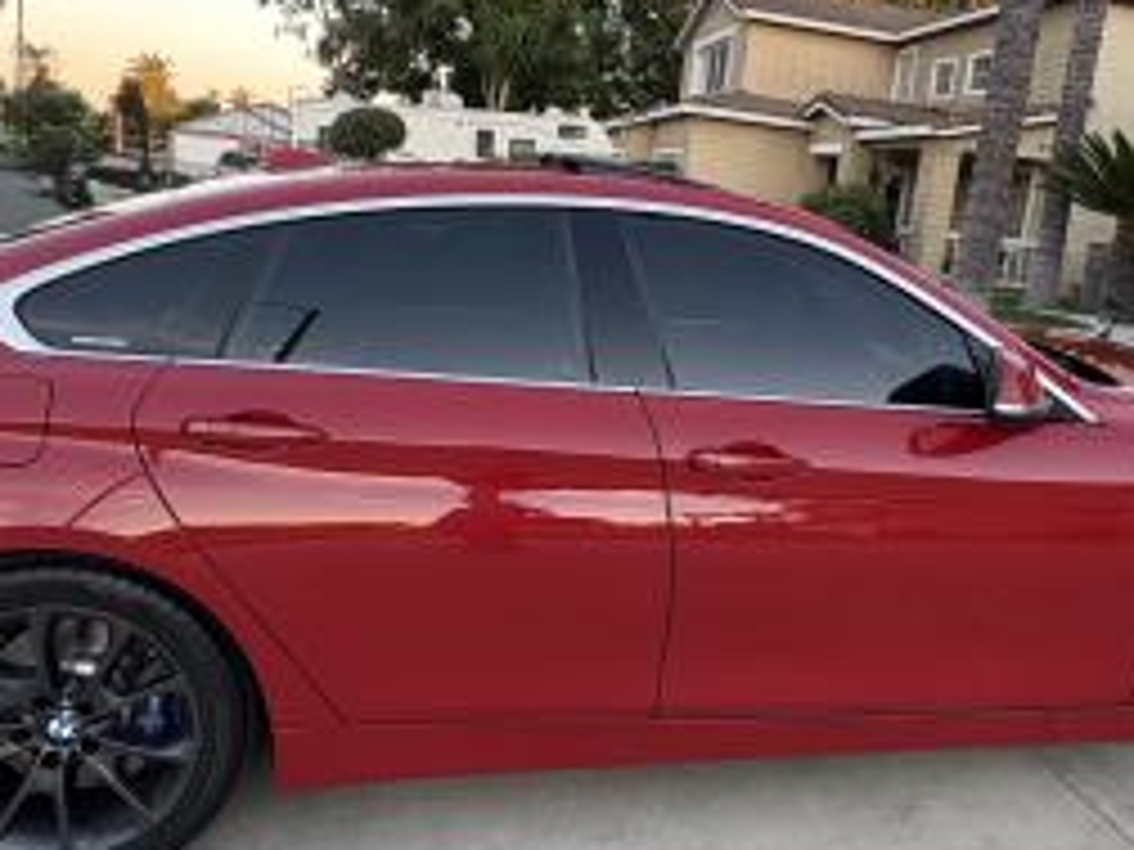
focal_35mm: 28
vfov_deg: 49.3
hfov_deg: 63.3
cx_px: 630
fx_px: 917
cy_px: 324
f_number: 2.2
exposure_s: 1/102
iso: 125
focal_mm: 2.22
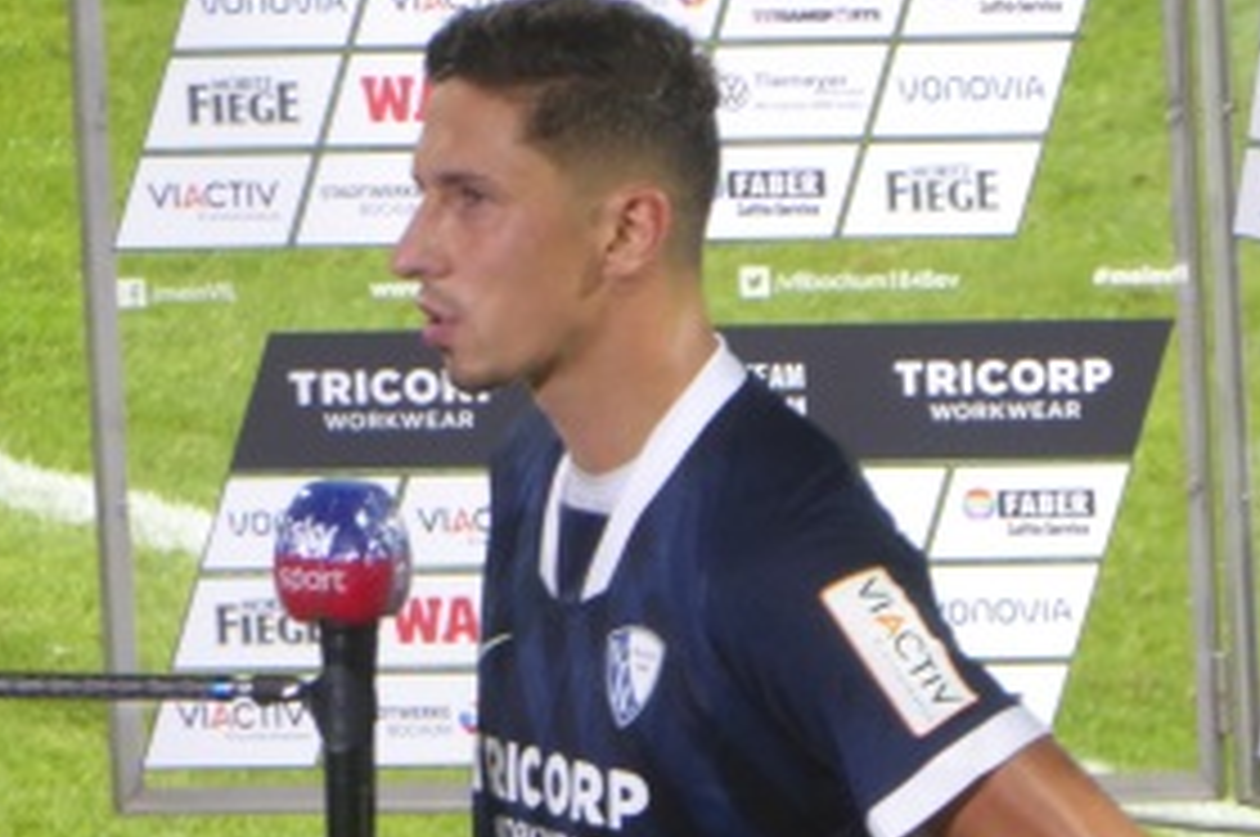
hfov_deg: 1.7
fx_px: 42160
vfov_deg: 1.1
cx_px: 662
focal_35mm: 1206
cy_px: 531
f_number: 6.4
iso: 400
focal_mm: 129
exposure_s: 1/25
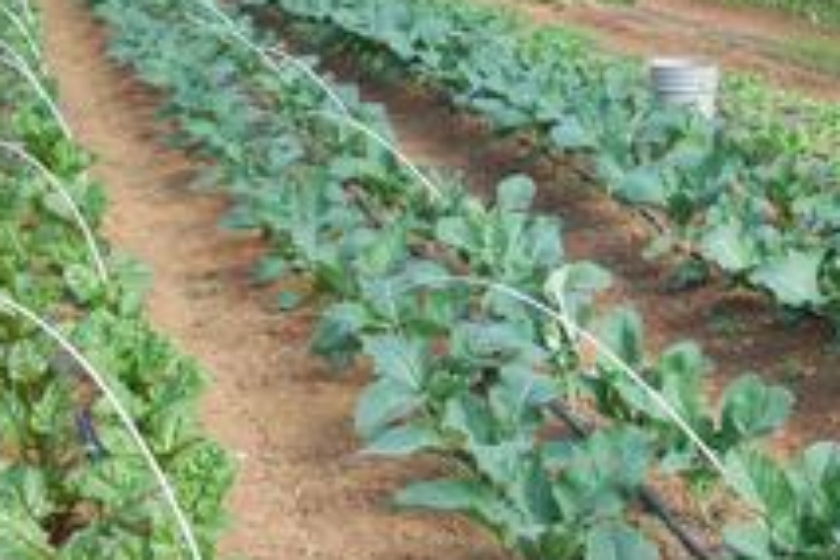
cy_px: 442
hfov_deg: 26.1
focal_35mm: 76
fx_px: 1773
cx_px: 690
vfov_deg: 17.8
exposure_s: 1/320
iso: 125
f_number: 3.8
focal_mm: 7
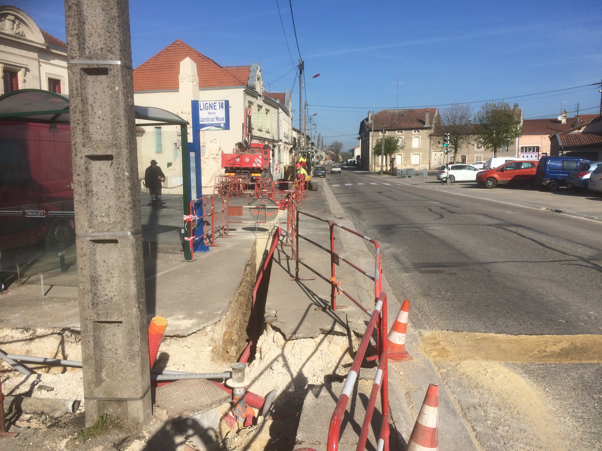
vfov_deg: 48.2
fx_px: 504
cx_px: 301
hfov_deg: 61.7
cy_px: 226
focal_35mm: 29
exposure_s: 1/3165
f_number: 2.2
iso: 32
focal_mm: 4.15
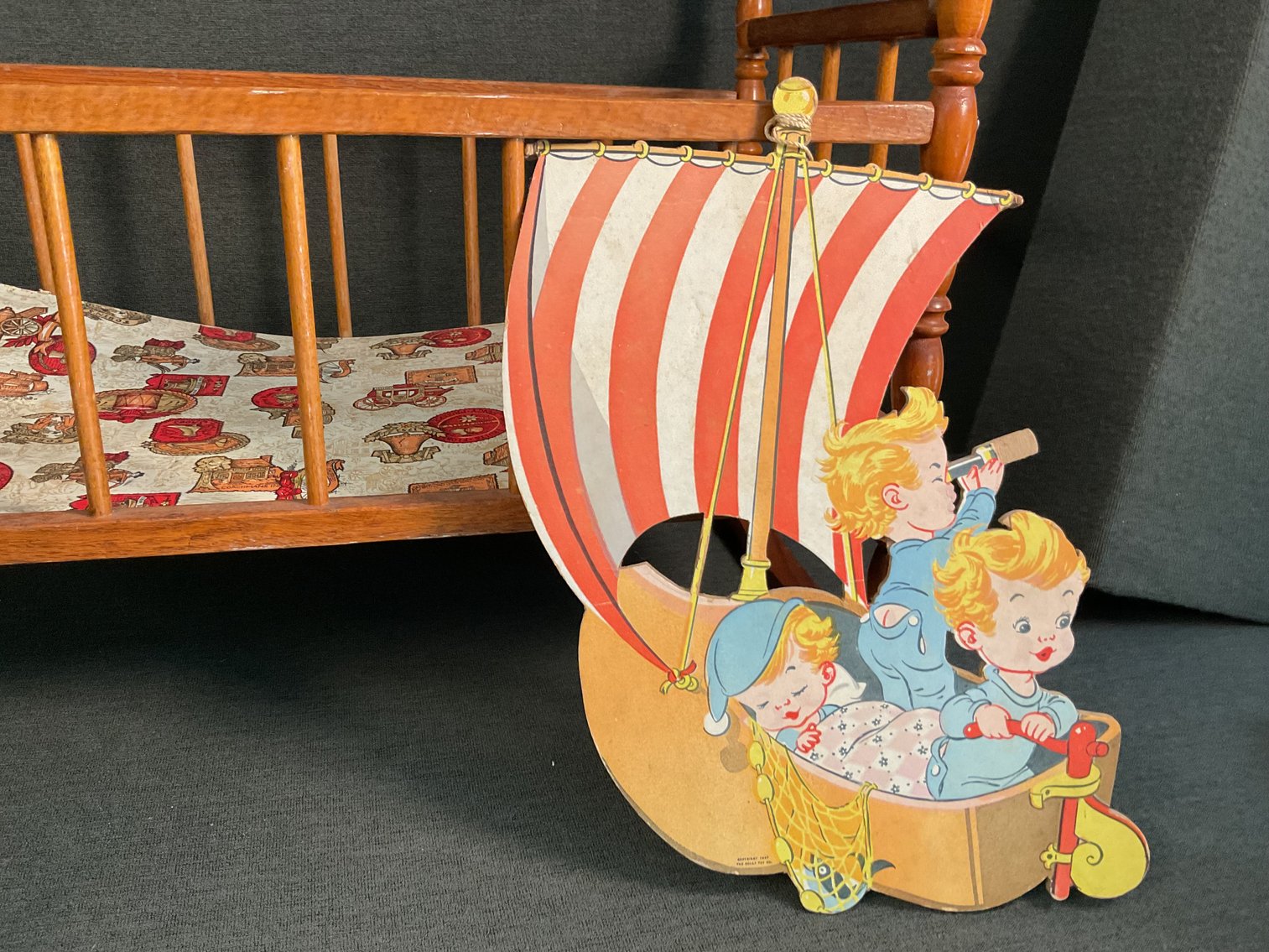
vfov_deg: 48.2
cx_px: 634
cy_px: 476
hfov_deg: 61.7
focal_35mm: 29
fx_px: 1063
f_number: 1.8
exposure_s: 1/60
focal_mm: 3
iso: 160
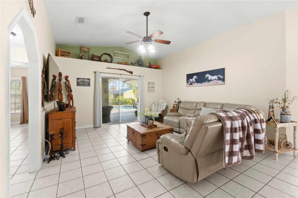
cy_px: 99
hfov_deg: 100.4
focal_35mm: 15
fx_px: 124
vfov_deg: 77.3
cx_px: 149
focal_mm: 10
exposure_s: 1.6
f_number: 8
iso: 100
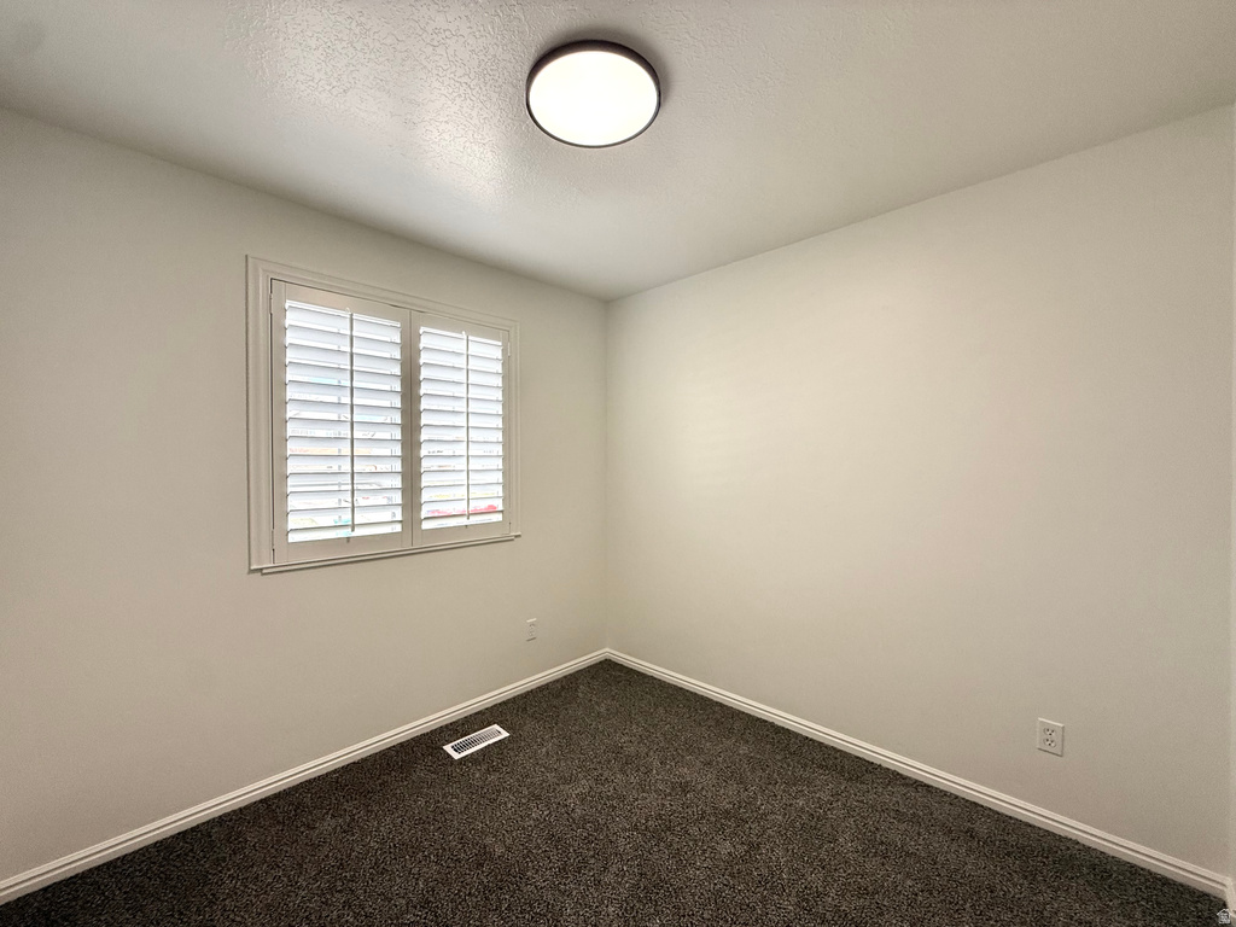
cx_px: 618
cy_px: 464
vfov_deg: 85.7
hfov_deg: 102.1
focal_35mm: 14
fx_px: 500
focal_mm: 2.22
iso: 64
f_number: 2.2
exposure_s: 1/152
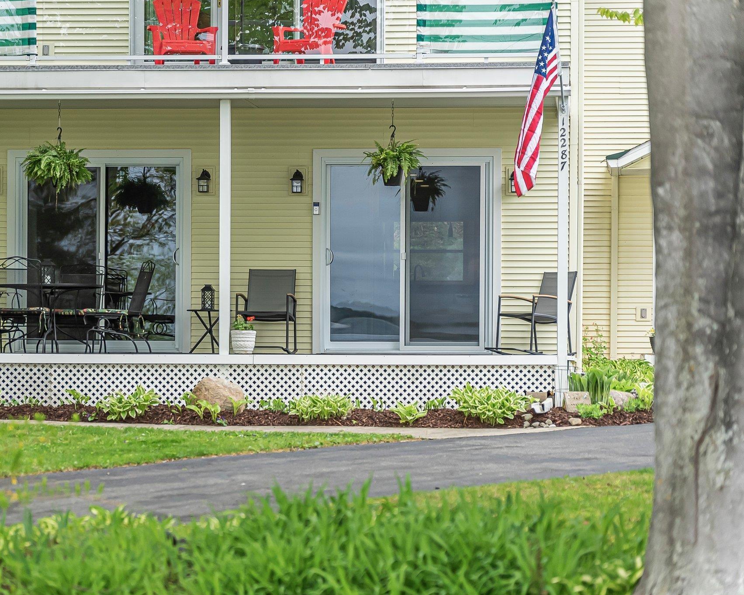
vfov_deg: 13.5
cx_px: 301
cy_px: 298
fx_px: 2511
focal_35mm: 114
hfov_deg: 16.8
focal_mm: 101
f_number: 2.8
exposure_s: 1/2500
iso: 640
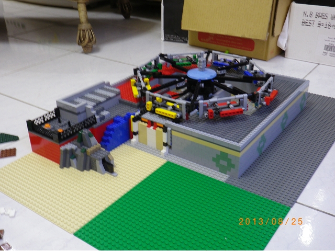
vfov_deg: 35.1
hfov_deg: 45.8
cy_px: 126
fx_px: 397
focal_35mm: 41
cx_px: 168
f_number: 3.9
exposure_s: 1/4
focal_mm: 7.3
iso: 100
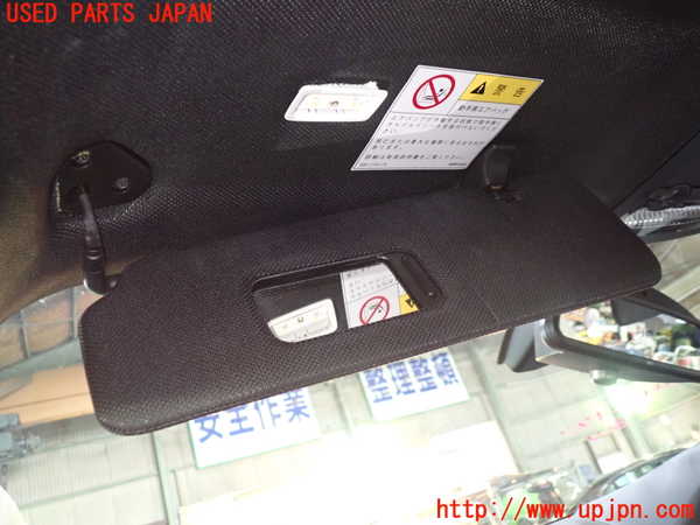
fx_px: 607
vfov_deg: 46.8
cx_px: 350
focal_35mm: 30
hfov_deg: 60.0
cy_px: 262
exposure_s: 1/25
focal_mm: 5.4
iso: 800
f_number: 2.3
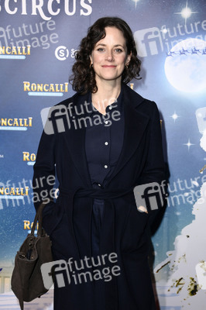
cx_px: 103
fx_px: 533
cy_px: 155
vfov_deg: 32.4
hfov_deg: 21.9
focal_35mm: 62
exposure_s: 1/250
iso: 1250
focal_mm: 62
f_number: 5.6
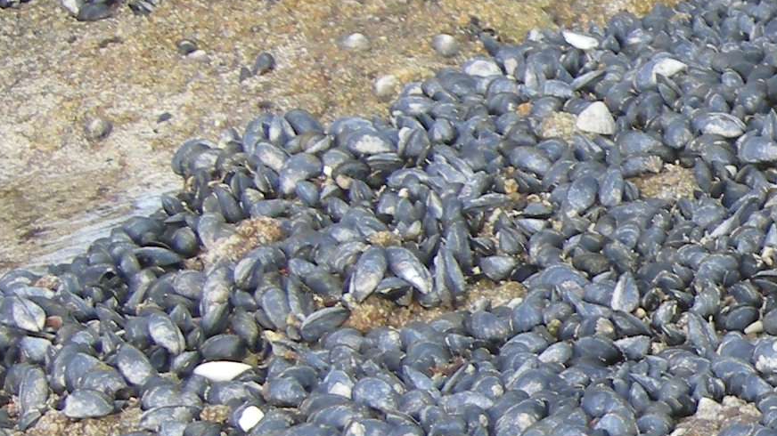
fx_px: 3605
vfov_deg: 6.9
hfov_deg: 11.3
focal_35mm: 175
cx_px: 1497
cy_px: 459
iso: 64
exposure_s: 1/64
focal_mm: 7.5
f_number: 3.4
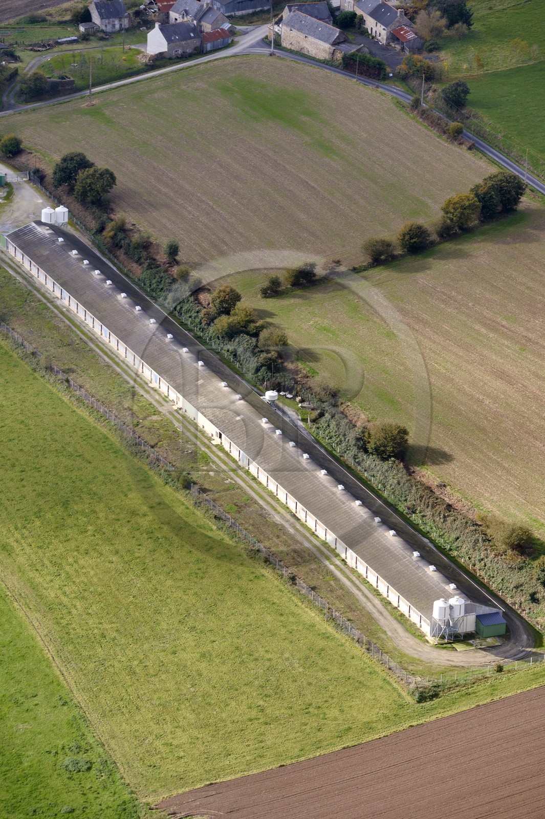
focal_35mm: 185
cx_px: 272
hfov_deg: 7.4
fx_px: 4205
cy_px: 410
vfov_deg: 11.1
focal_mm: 185
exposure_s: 1/1000
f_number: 9
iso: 800
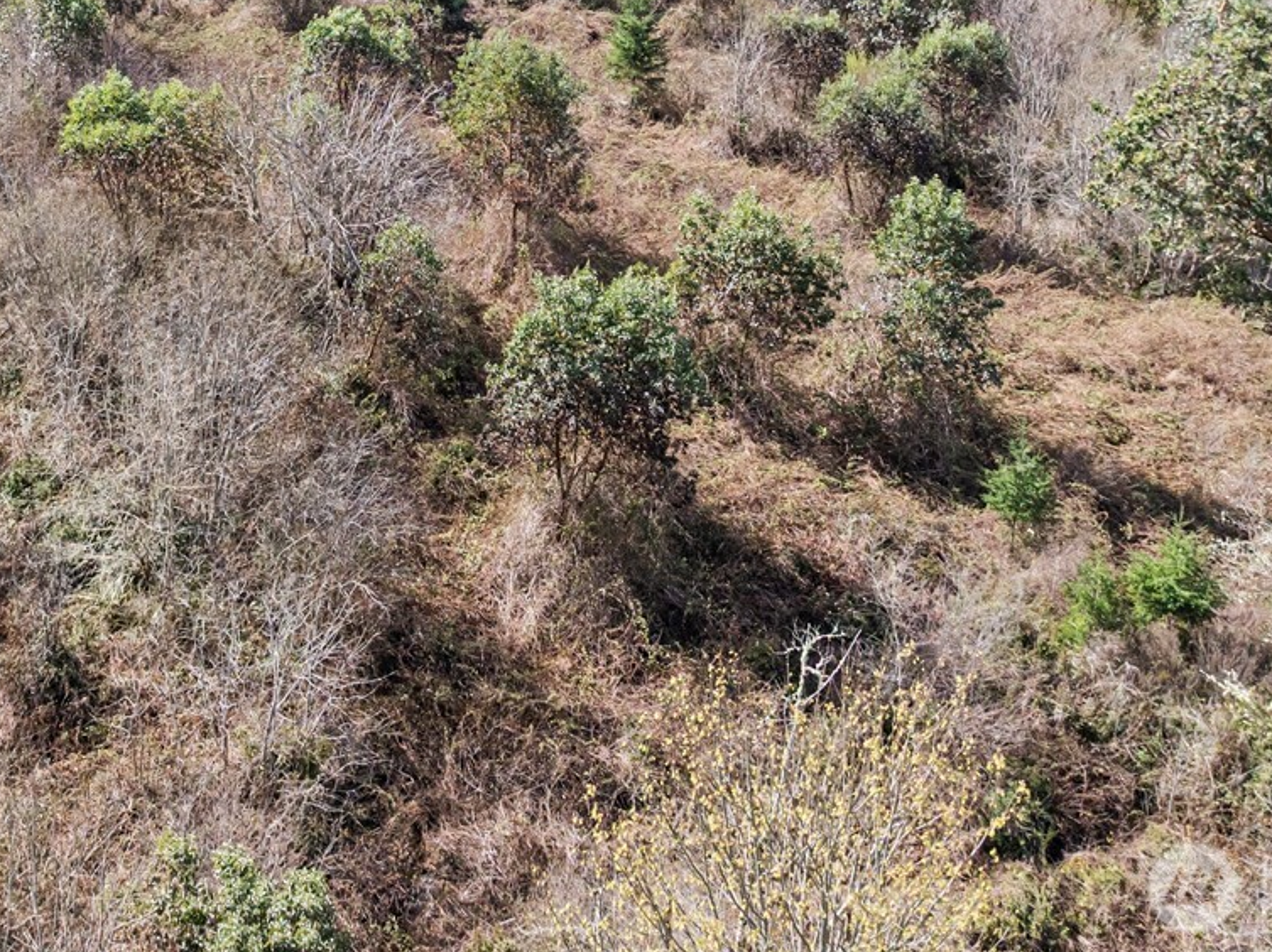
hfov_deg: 36.1
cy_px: -56
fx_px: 1873
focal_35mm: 51
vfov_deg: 26.6
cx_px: 227
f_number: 2.8
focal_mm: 12.29
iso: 400
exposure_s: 1/2500
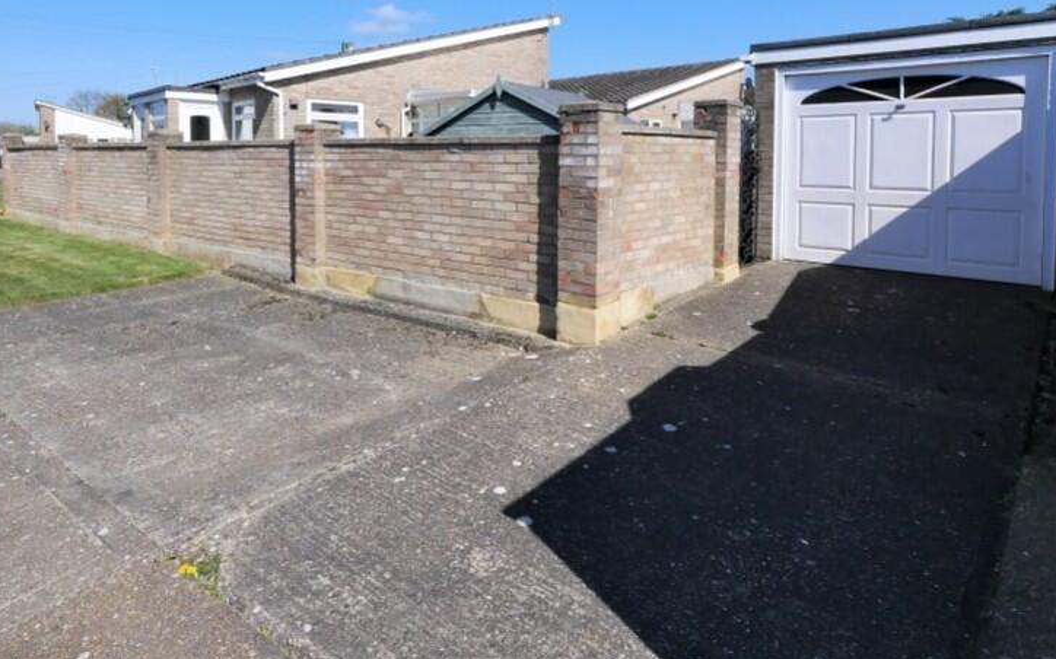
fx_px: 604
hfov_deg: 82.2
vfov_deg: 54.9
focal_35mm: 21
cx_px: 500
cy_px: 176
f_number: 9
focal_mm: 7
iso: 200
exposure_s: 1/500
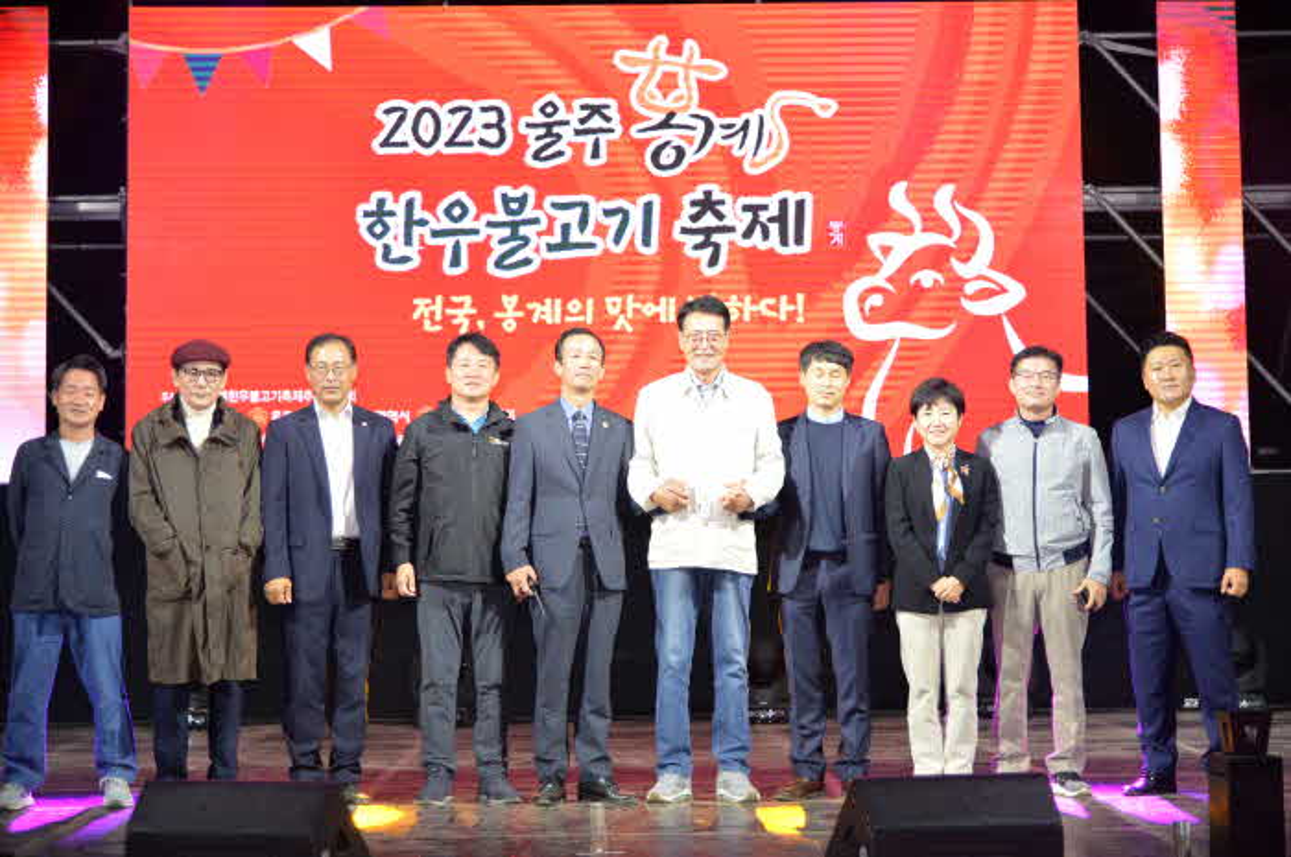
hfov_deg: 30.5
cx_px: 646
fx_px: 2364
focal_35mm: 66
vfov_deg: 20.6
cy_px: 428
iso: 3200
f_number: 4
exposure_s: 1/400
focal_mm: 66
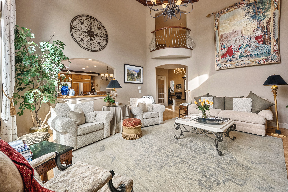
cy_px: 96
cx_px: 144
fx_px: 112
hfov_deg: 104.3
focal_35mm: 14
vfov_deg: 81.2
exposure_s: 1/25
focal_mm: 14
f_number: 9
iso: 640
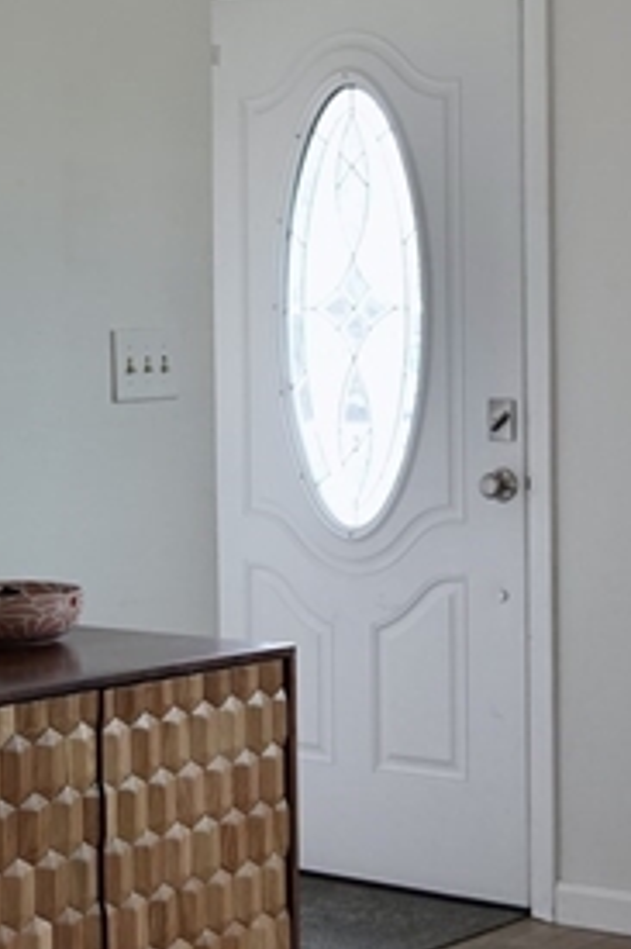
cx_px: 55
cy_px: 373
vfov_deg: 21.4
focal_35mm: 95
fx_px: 2501
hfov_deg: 14.2
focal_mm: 13.24
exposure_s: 1/40
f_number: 2.8
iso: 125
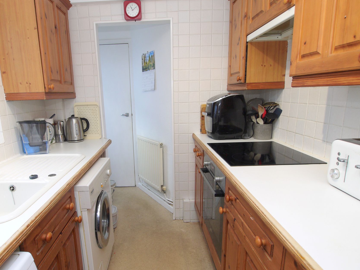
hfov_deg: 75.9
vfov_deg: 61.0
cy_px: 143
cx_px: 152
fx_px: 229
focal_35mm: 22
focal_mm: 9
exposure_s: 1/60
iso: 100
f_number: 4
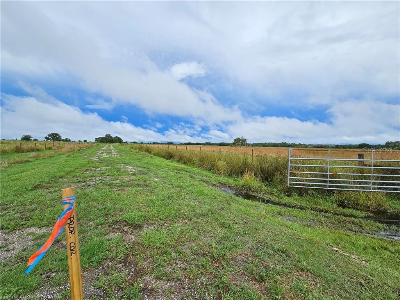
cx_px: 200
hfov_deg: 106.2
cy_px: 150
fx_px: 150
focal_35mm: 13
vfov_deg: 89.9
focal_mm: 2.2
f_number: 2.2
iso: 50
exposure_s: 1/4222
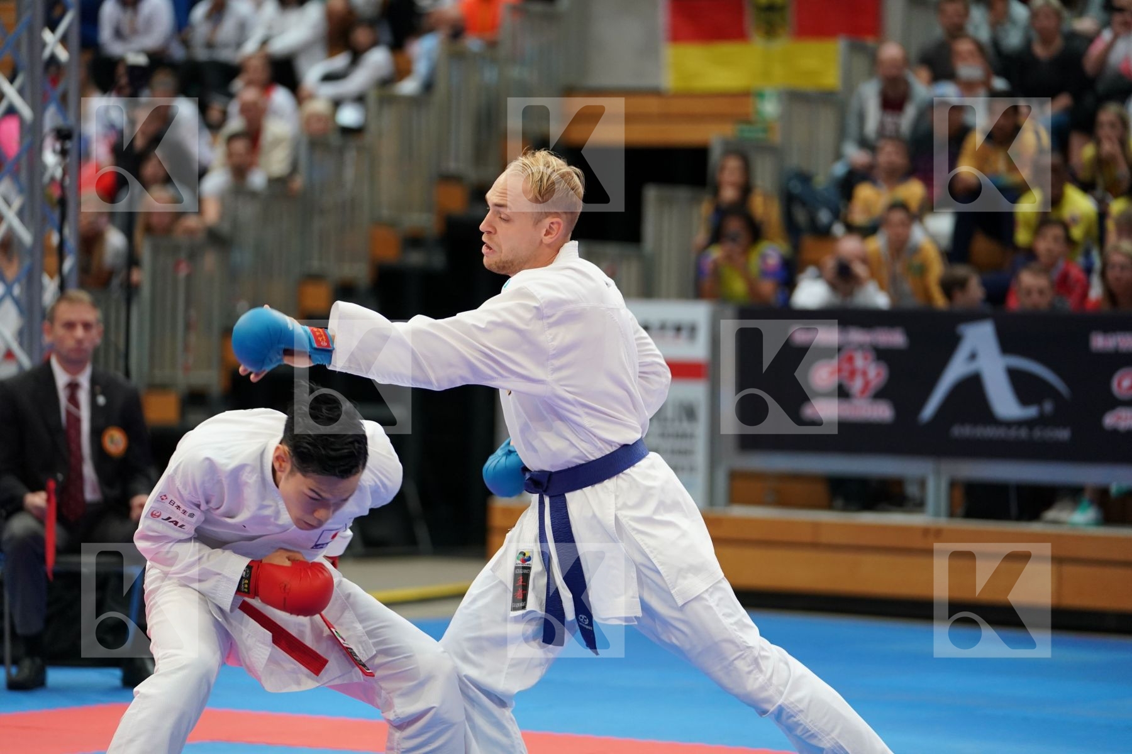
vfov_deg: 9.4
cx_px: 566
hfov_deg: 14.1
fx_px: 4591
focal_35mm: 146
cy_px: 377
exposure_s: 1/1000
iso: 2000
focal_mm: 146
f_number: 2.8
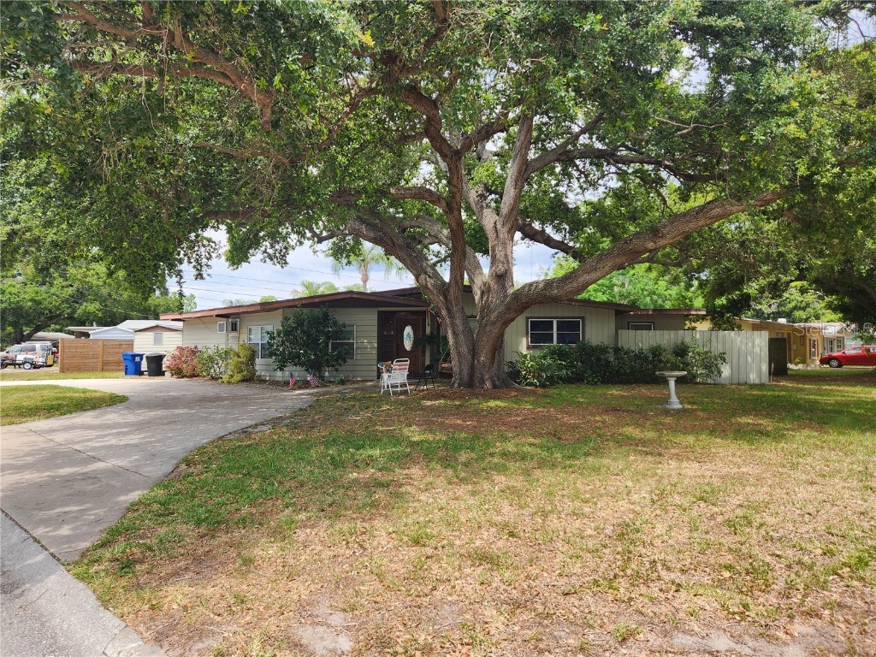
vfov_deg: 58.9
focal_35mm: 23
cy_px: 328
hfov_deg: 73.9
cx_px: 438
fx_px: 582
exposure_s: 1/761
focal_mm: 5.4
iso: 20
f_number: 1.8
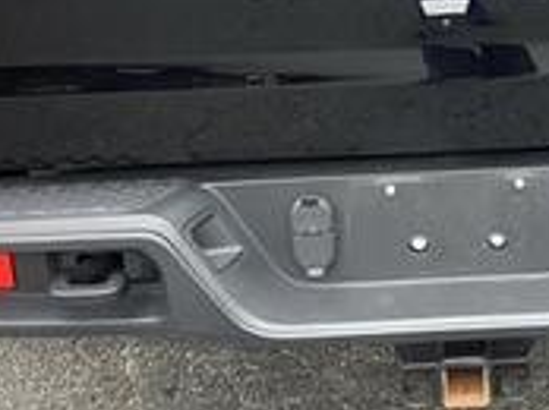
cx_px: 458
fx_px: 1425
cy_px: 3
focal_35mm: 90
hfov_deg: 21.5
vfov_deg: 16.1
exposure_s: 1/120
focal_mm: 3.3
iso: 100
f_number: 2.4
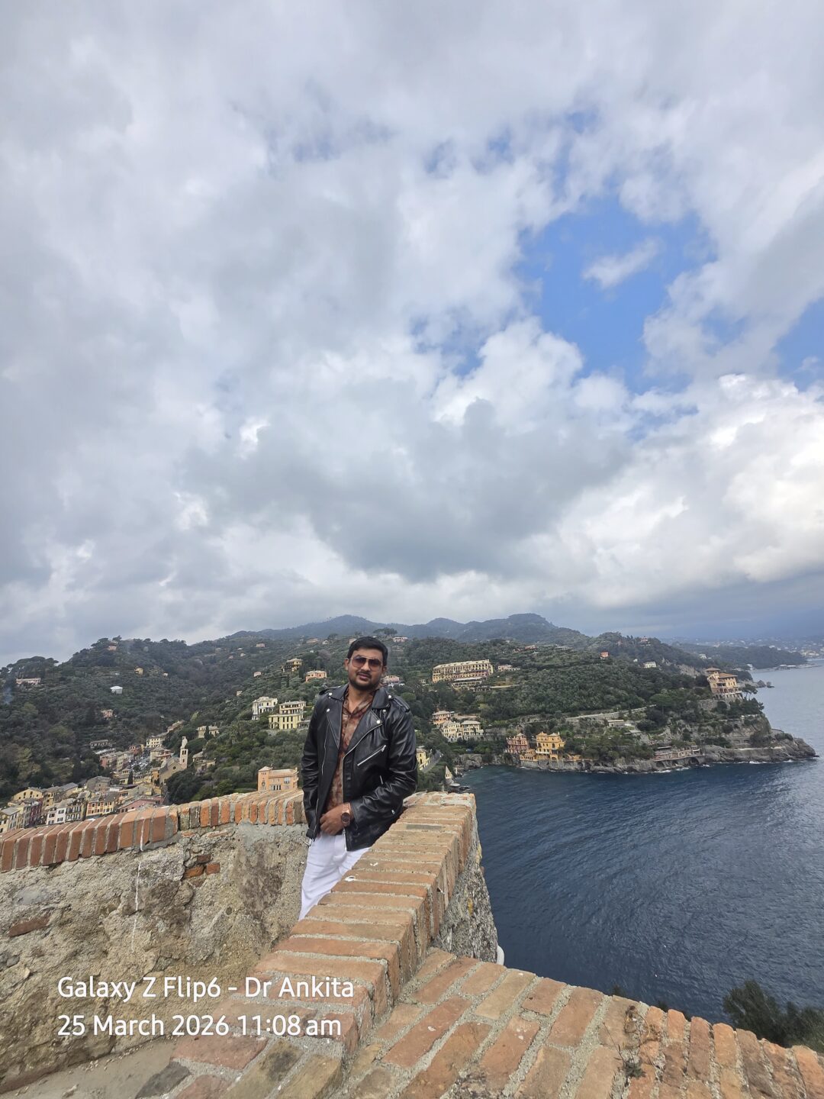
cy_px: 550
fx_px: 413
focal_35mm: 13
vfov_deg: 106.2
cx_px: 412
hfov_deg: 89.9
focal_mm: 1.7
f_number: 2.2
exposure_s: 1/1093
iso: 25
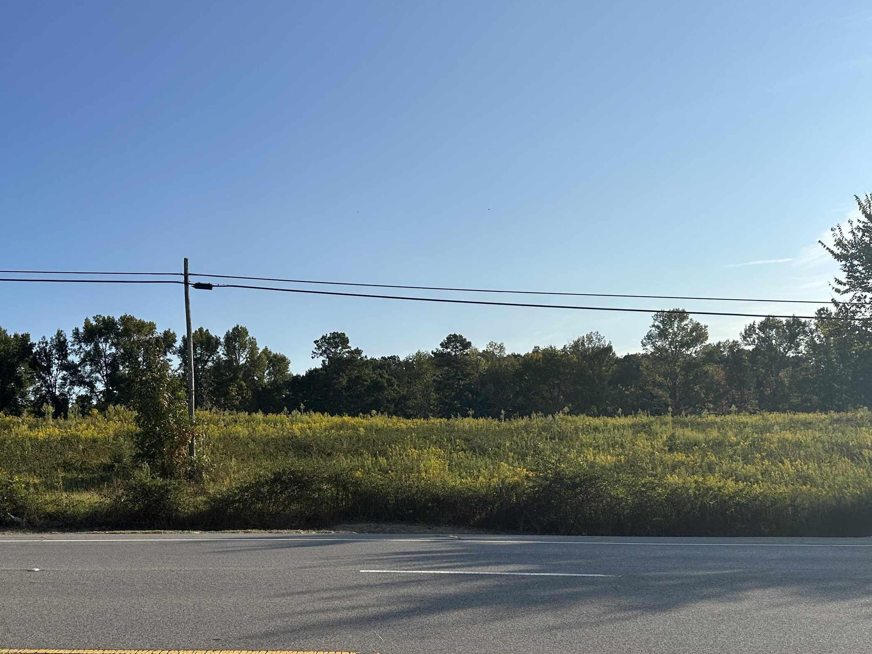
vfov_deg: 40.6
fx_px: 882
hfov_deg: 52.2
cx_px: 342
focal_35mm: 35
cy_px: 360
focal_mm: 6.86
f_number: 1.78
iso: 80
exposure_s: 1/8197
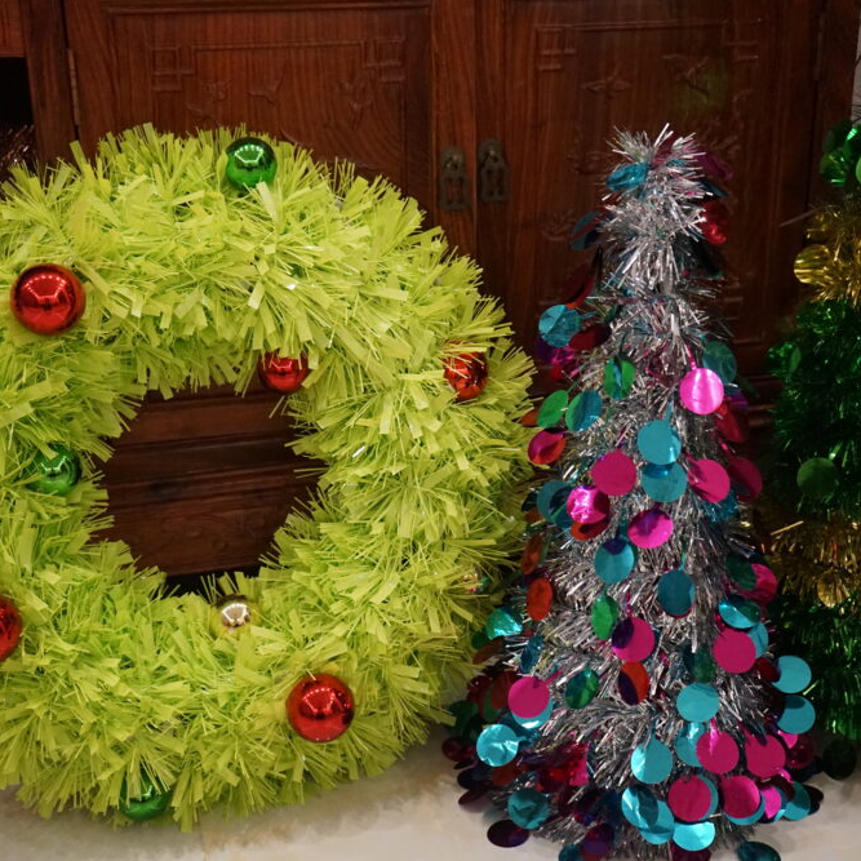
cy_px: 427
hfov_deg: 36.0
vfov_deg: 36.1
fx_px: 1323
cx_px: 471
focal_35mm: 47
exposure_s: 1/160
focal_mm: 36
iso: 5000
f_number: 4
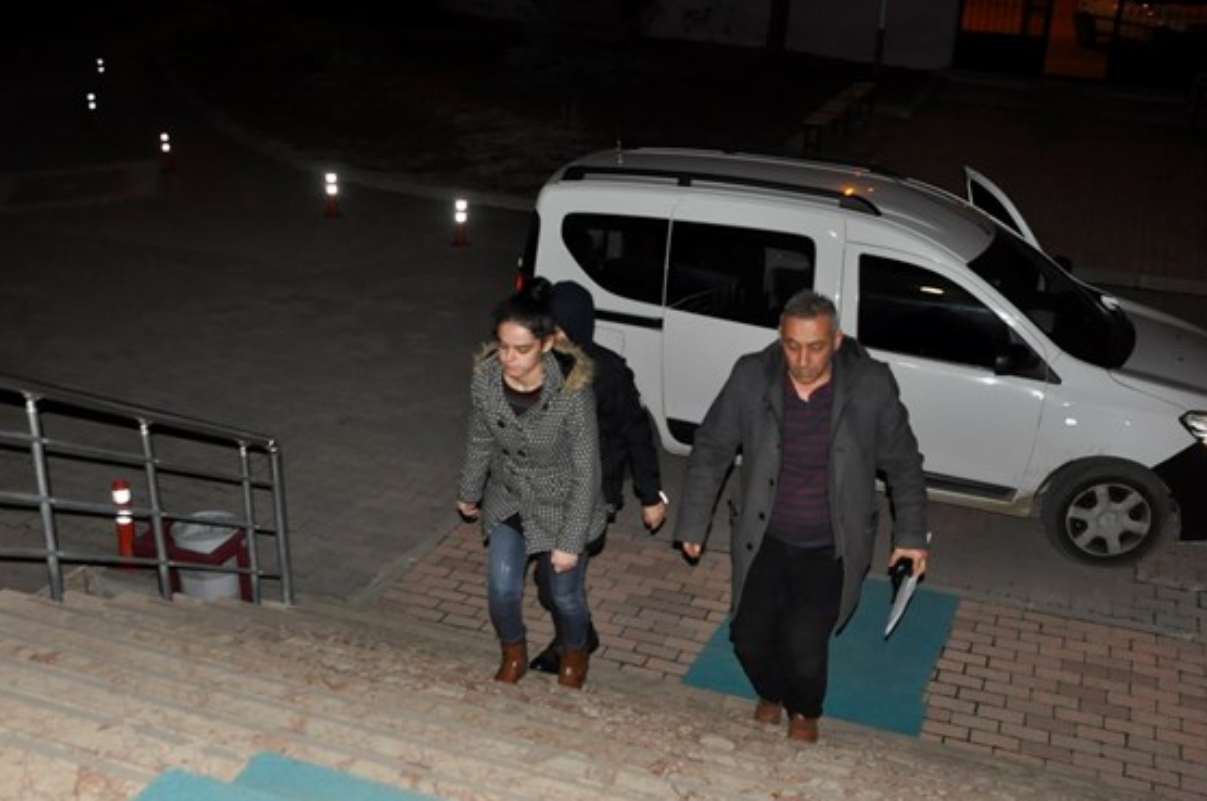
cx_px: 593
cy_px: 444
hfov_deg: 50.8
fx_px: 1272
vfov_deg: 34.9
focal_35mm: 38
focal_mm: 22
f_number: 3.8
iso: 800
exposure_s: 1/60
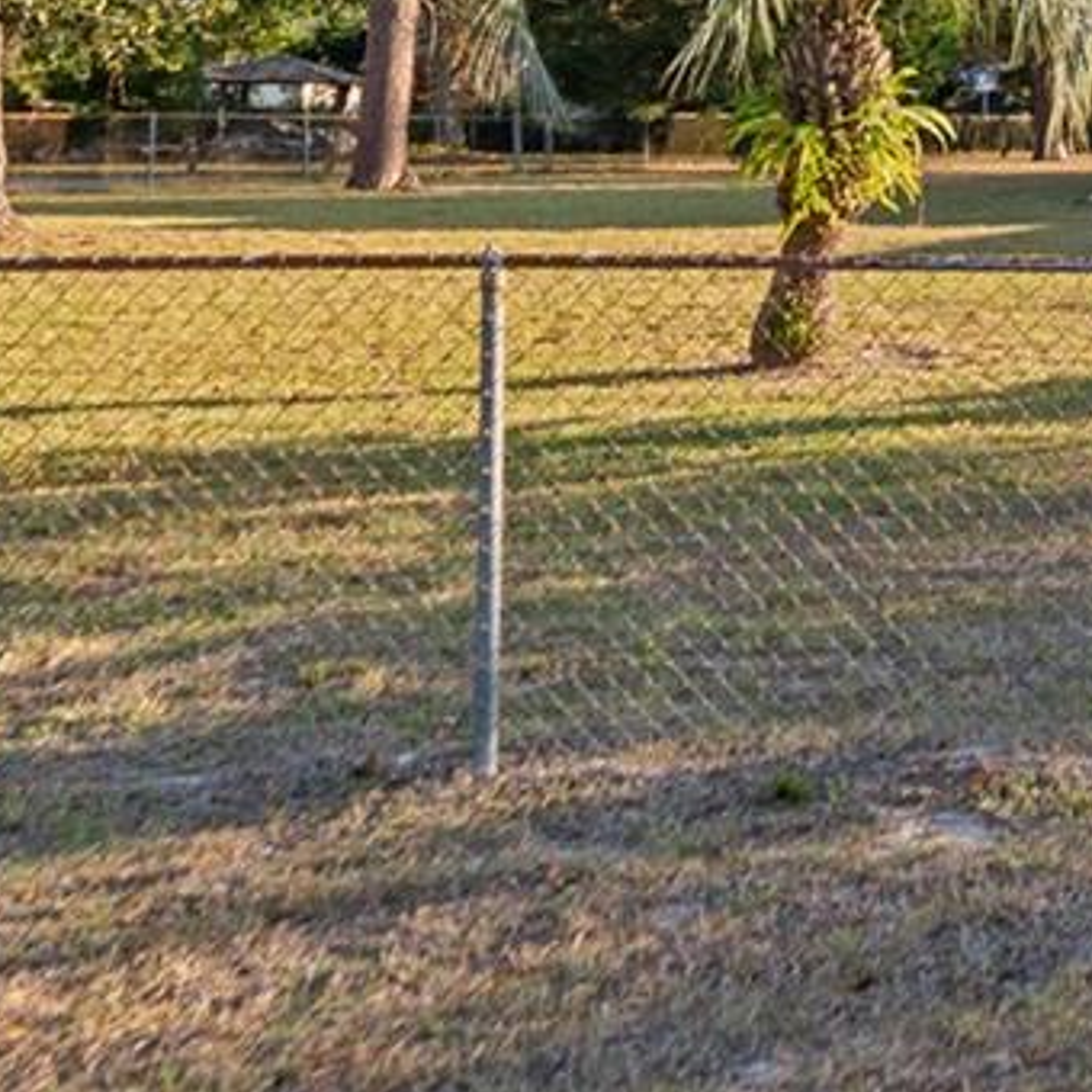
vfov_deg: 29.5
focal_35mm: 56
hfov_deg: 22.9
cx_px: 1754
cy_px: 140
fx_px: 1999
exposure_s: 1/250
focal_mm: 14
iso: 160
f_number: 8
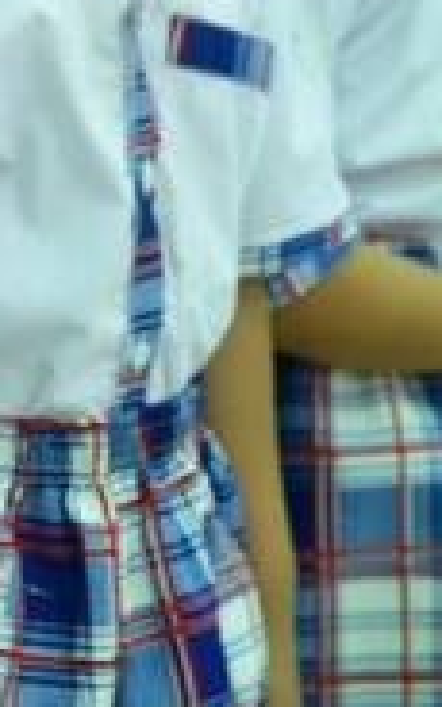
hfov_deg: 3.0
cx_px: -375
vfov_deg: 4.8
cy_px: -227
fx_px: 8345
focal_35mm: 433
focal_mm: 120
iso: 160
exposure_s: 1/125
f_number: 4
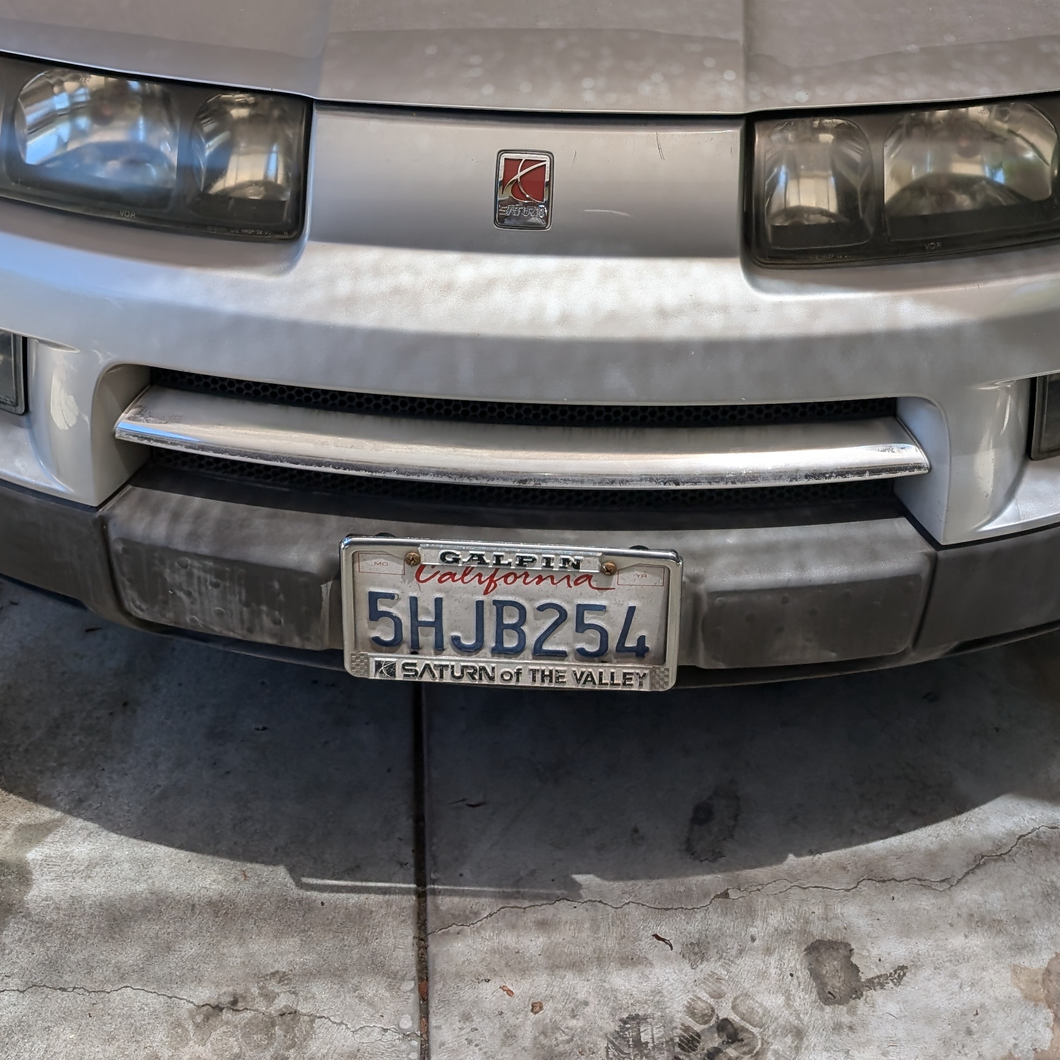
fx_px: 1490
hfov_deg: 39.2
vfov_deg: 35.6
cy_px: 16
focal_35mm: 43
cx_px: 536
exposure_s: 1/394
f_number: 1.68
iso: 22
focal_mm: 6.9
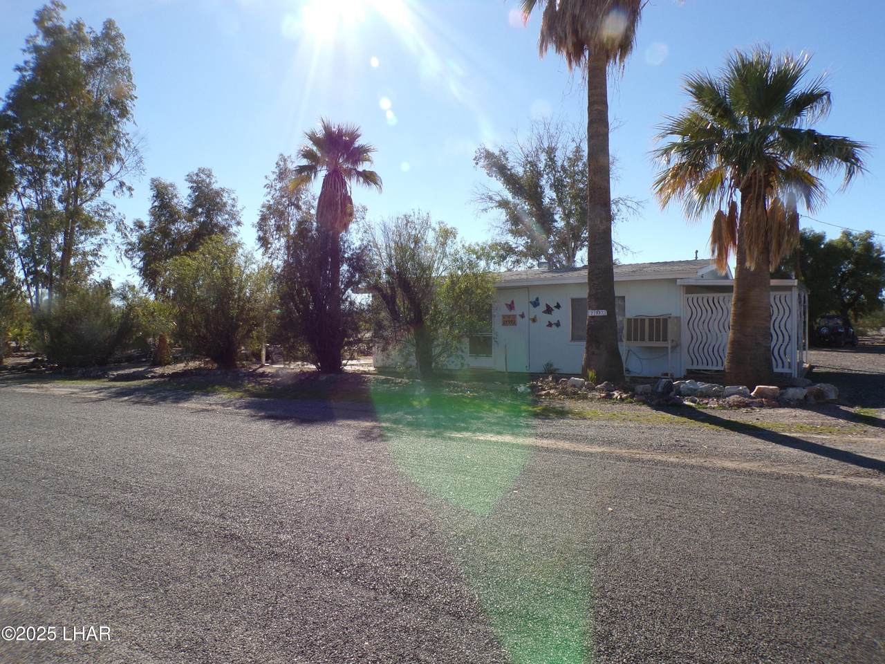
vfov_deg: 56.8
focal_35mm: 24
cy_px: 332
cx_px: 442
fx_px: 614
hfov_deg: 71.6
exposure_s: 1/320
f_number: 5.8
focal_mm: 4.3
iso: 80
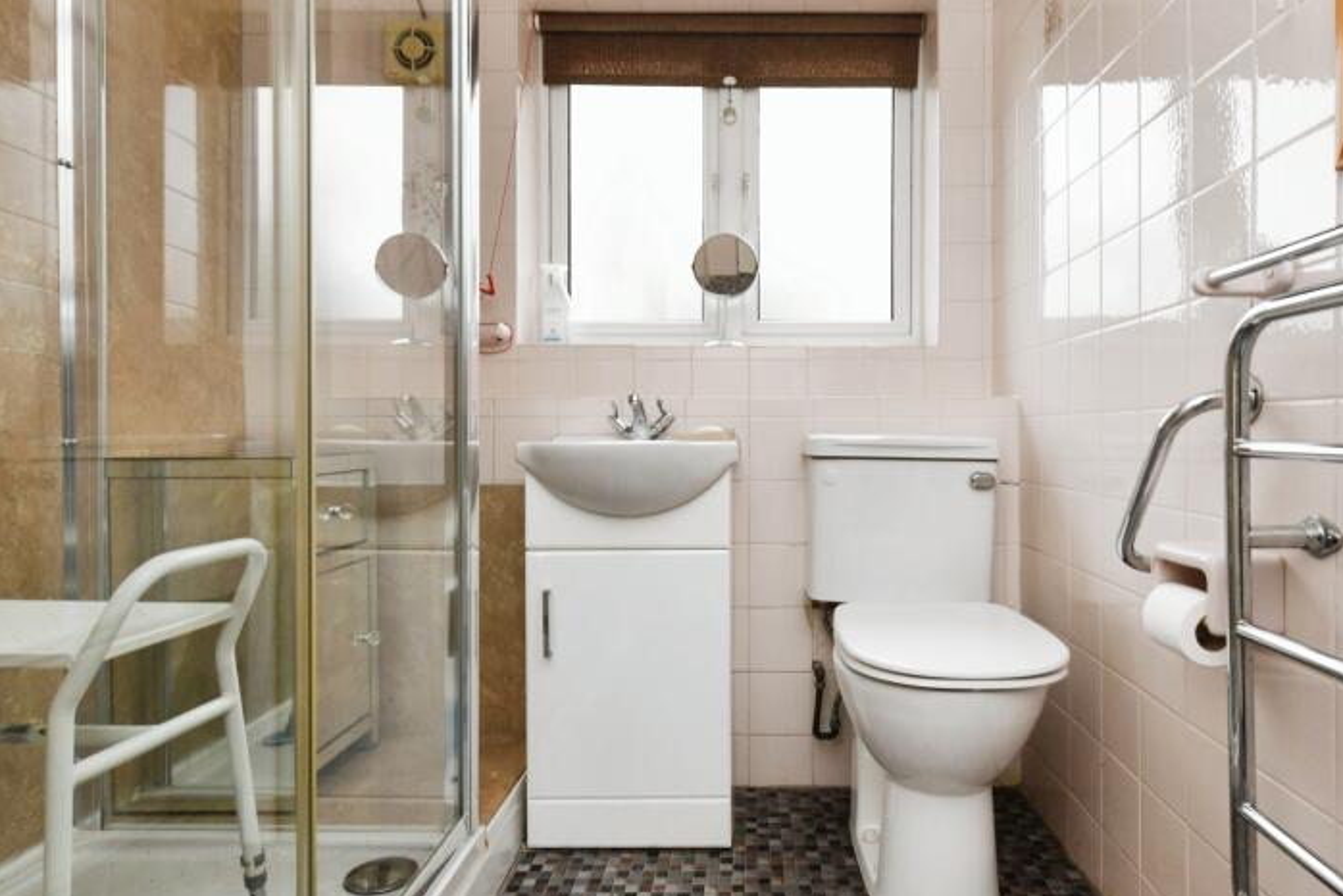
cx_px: 735
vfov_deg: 57.3
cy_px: 457
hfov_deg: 78.4
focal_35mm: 22
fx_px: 821
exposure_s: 1/60
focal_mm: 15
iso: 800
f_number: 10
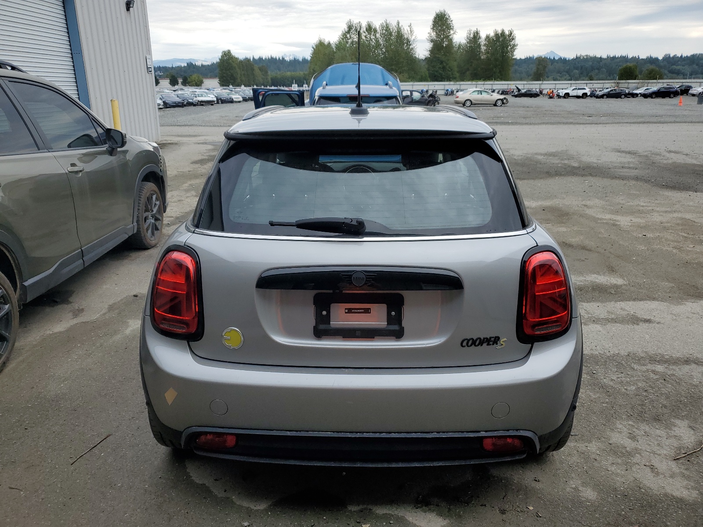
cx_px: 352
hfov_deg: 67.3
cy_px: 264
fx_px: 528
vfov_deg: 53.1
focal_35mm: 26
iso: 50
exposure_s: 1/769
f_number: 1.5
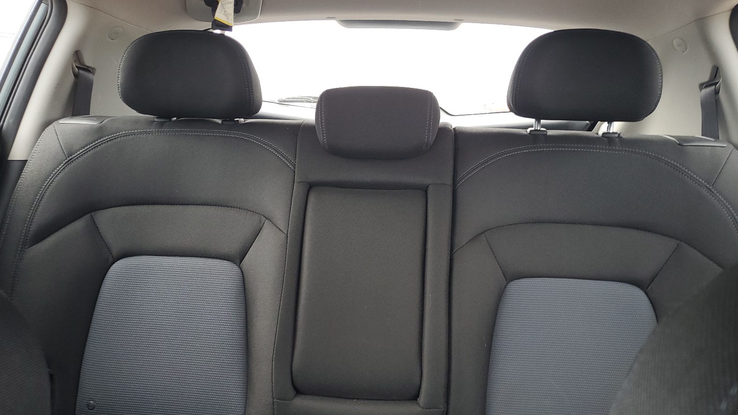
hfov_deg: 66.1
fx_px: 567
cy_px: 247
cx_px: 368
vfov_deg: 40.0
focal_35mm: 29
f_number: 1.5
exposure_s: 1/60.2
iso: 70
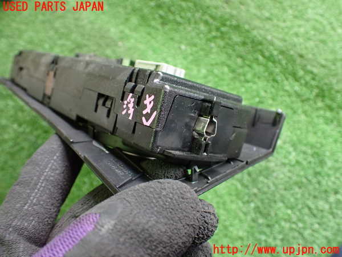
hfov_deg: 60.0
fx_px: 296
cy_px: 128
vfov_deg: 46.8
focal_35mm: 30
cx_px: 171
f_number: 2.3
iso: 800
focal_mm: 5.4
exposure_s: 1/50
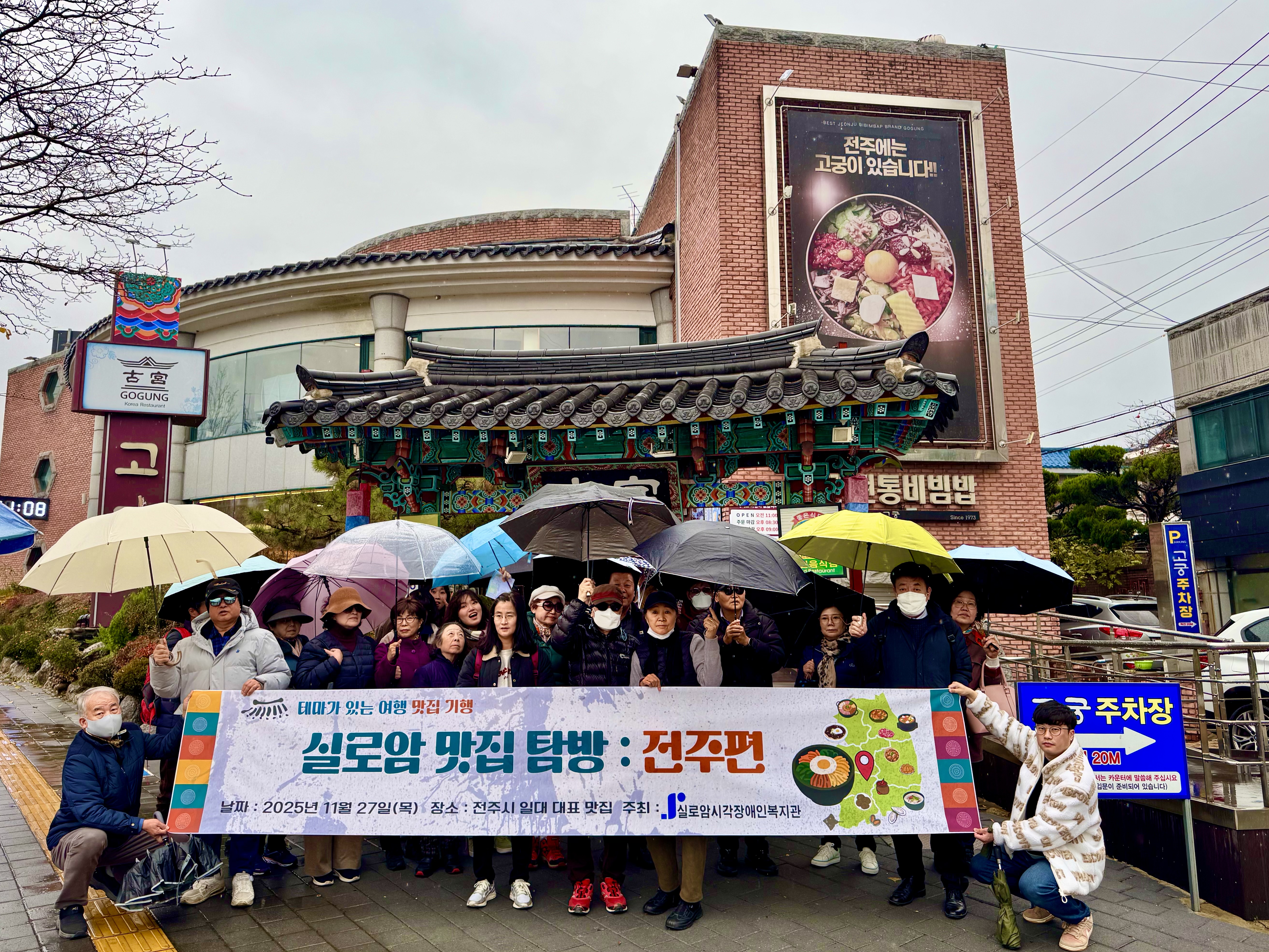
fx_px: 953
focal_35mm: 26
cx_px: 615
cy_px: 457
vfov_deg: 53.0
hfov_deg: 67.3
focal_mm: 6.76
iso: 80
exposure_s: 1/358
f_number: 1.78
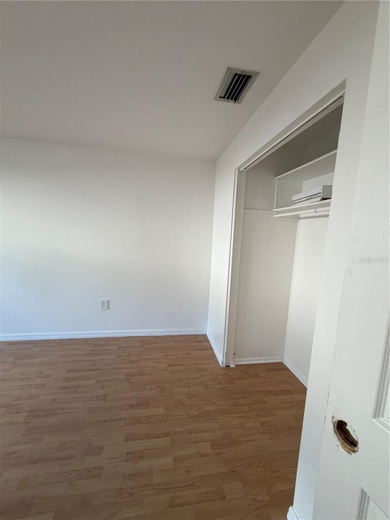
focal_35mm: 14
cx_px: 195
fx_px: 210
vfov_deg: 102.1
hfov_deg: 85.7
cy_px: 260
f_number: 2.2
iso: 200
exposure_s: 1/60
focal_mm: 2.22
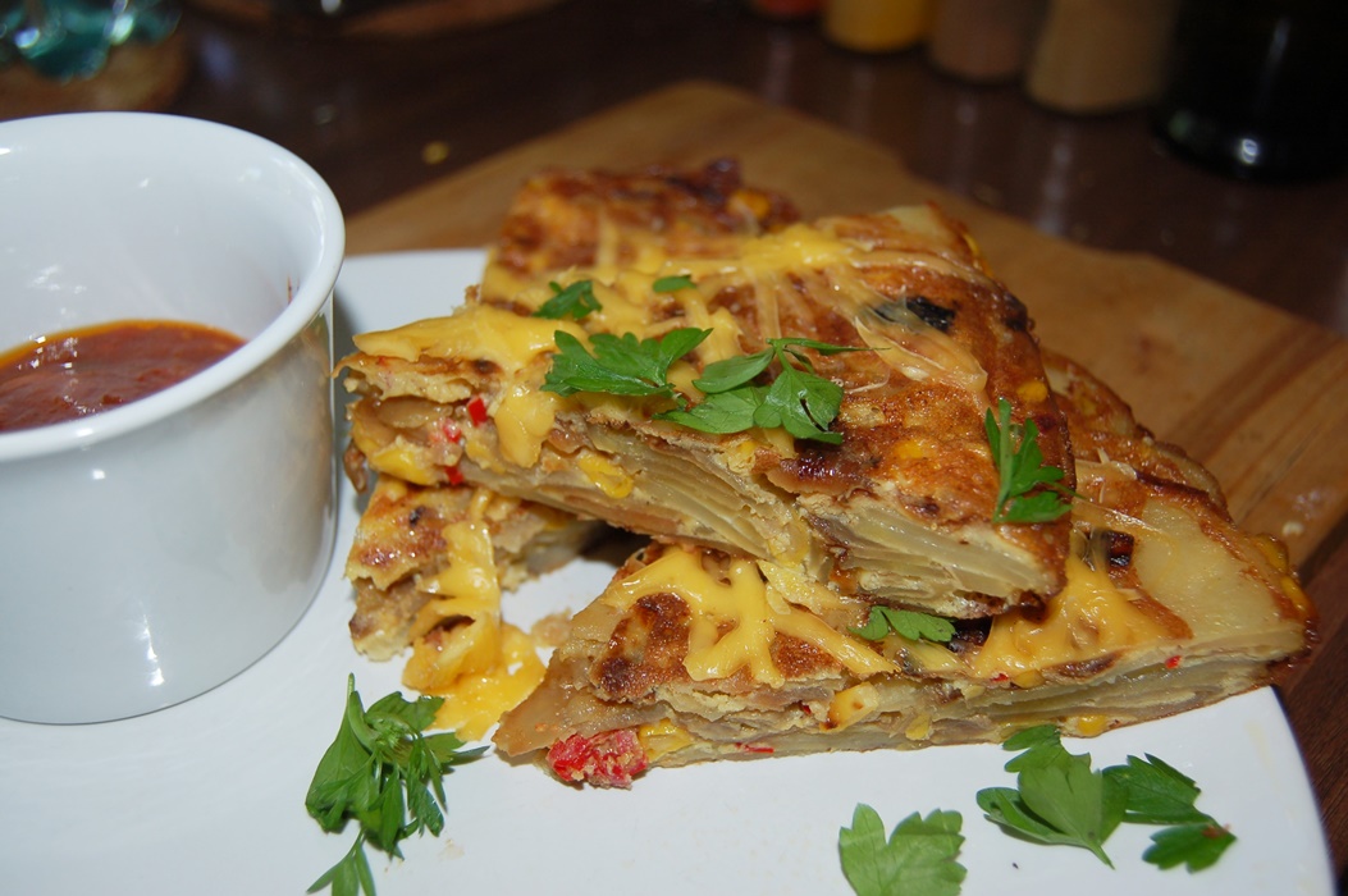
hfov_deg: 53.2
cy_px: 448
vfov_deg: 36.8
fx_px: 1347
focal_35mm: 36
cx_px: 674
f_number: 4
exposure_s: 1/60
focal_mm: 24
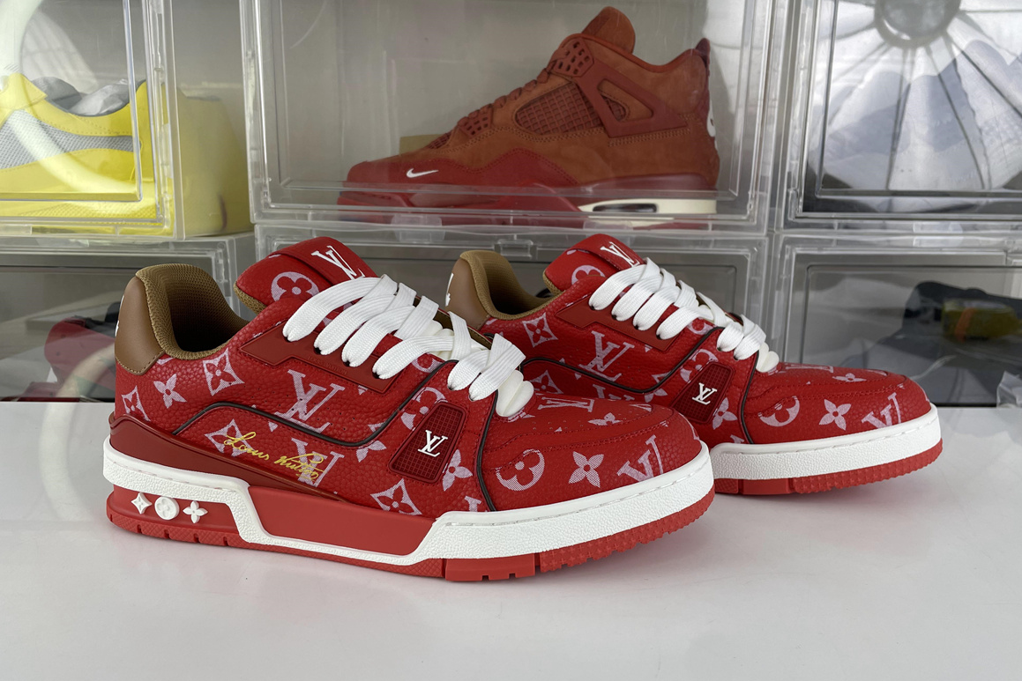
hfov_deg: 65.5
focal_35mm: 28
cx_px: 522
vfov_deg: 46.4
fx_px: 795
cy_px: 368
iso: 32
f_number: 1.6
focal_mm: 4.2
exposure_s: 1/167
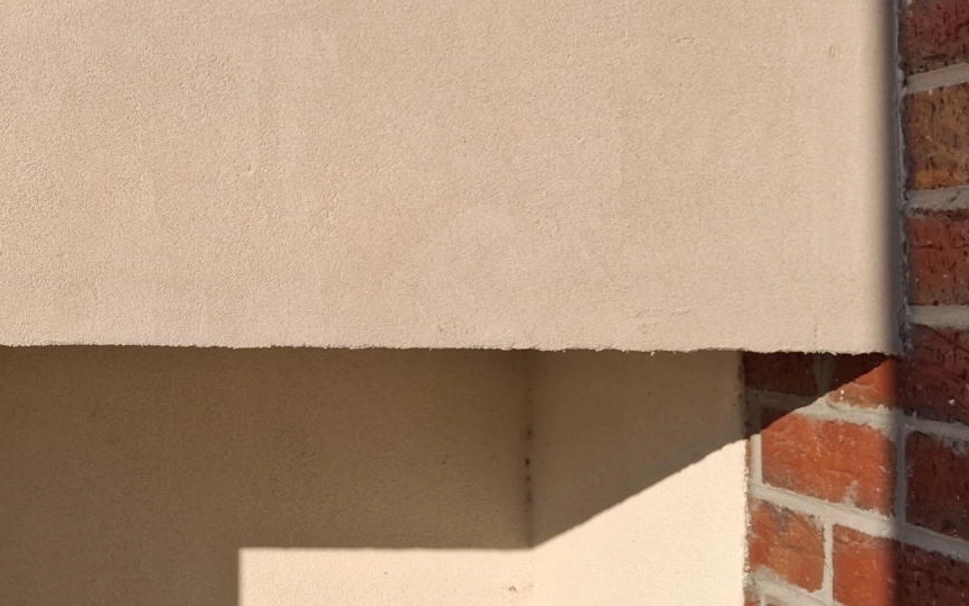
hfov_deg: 32.6
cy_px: 199
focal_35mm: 59
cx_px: 79
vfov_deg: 21.9
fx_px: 1558
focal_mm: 4.69
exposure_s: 1/1603
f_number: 1.8
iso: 25
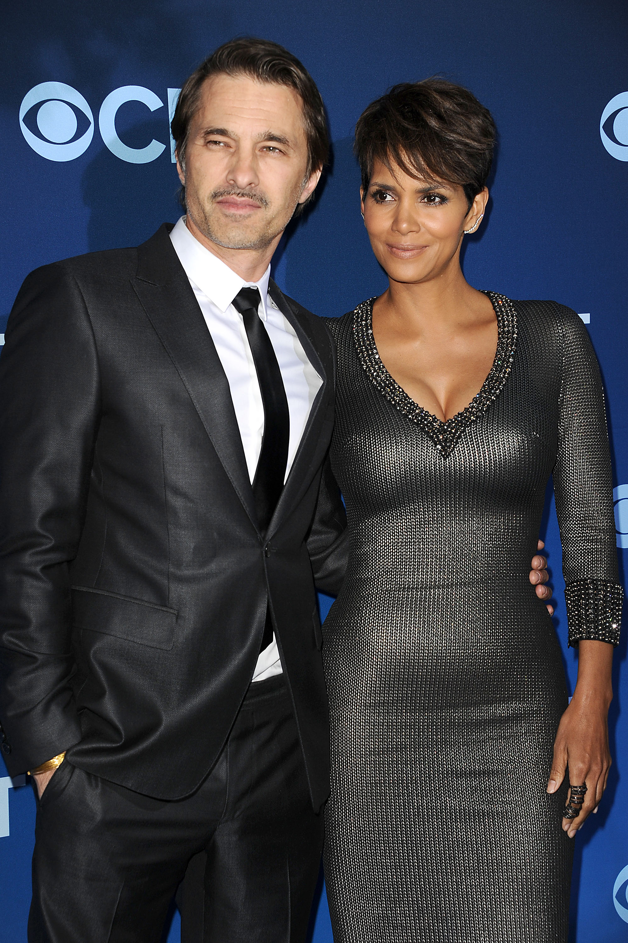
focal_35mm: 78
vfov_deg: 26.0
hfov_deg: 17.5
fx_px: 2043
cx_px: 314
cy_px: 472
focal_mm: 78
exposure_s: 1/250
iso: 400
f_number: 7.1
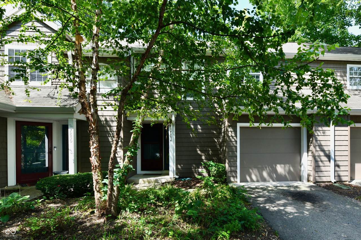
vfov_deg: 81.2
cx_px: 180
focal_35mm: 14
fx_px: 140
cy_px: 120
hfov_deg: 104.3
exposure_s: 1/400
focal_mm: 14
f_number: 10
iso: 640
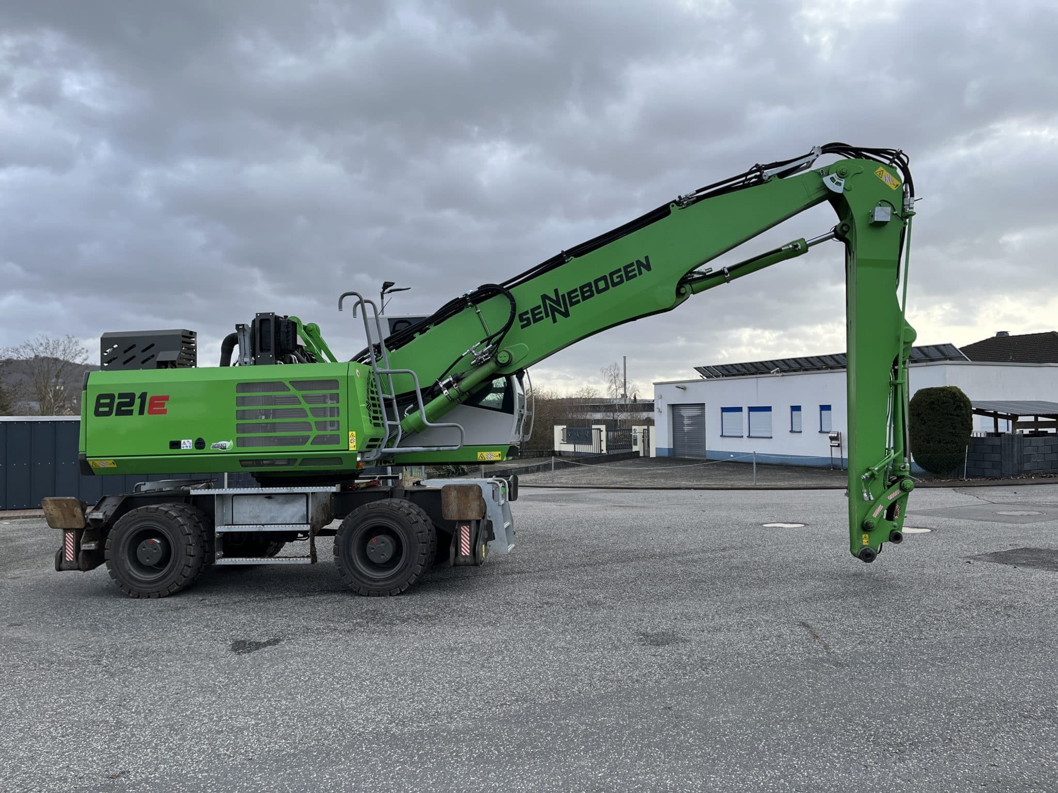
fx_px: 795
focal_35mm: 26
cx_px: 529
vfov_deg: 53.1
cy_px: 396
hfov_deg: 67.3
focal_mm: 5.1
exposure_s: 1/1151
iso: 50
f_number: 1.6
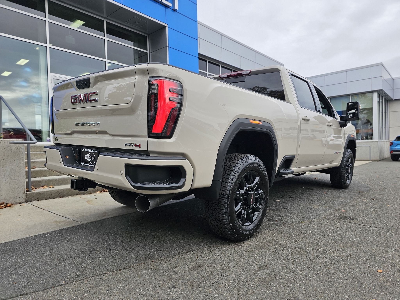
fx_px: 266
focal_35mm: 23
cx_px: 200
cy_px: 150
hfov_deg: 73.9
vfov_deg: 58.9
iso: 10
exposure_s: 1/164
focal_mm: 6.3
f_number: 1.7
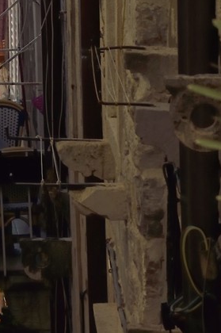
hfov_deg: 3.4
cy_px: -358
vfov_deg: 5.0
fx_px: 3701
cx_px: -332
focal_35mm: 401
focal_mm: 70
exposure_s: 1/250
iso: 200
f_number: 16
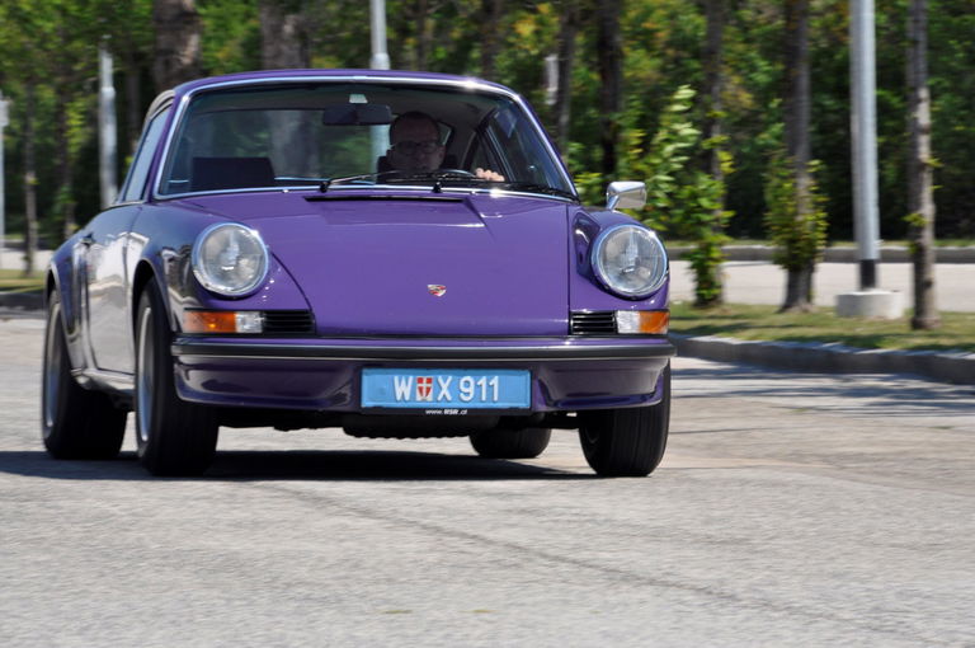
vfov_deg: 4.0
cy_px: 324
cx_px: 488
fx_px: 9332
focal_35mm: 345
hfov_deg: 6.0
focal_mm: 230
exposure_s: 1/60
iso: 500
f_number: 18
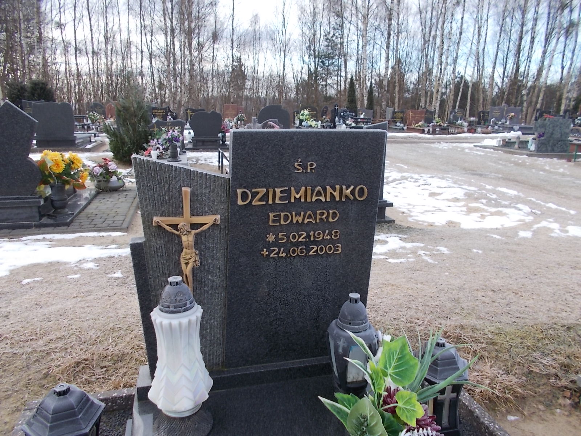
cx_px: 290
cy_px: 218
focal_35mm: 26
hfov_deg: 67.3
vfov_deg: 53.1
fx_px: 436
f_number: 3.2
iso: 80
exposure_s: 1/200
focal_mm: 4.6
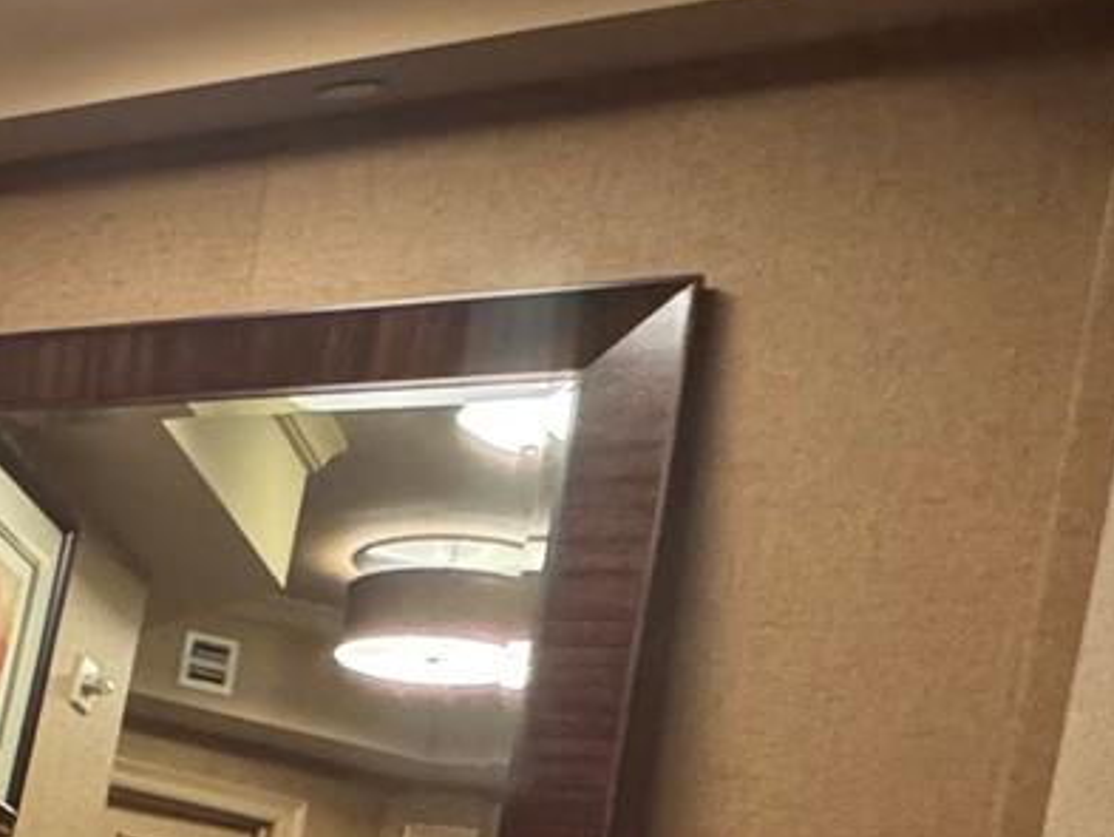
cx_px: -913
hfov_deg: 21.4
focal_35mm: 57
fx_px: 1835
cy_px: 894
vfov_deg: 24.2
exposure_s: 1/60
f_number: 2.2
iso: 800
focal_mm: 2.22
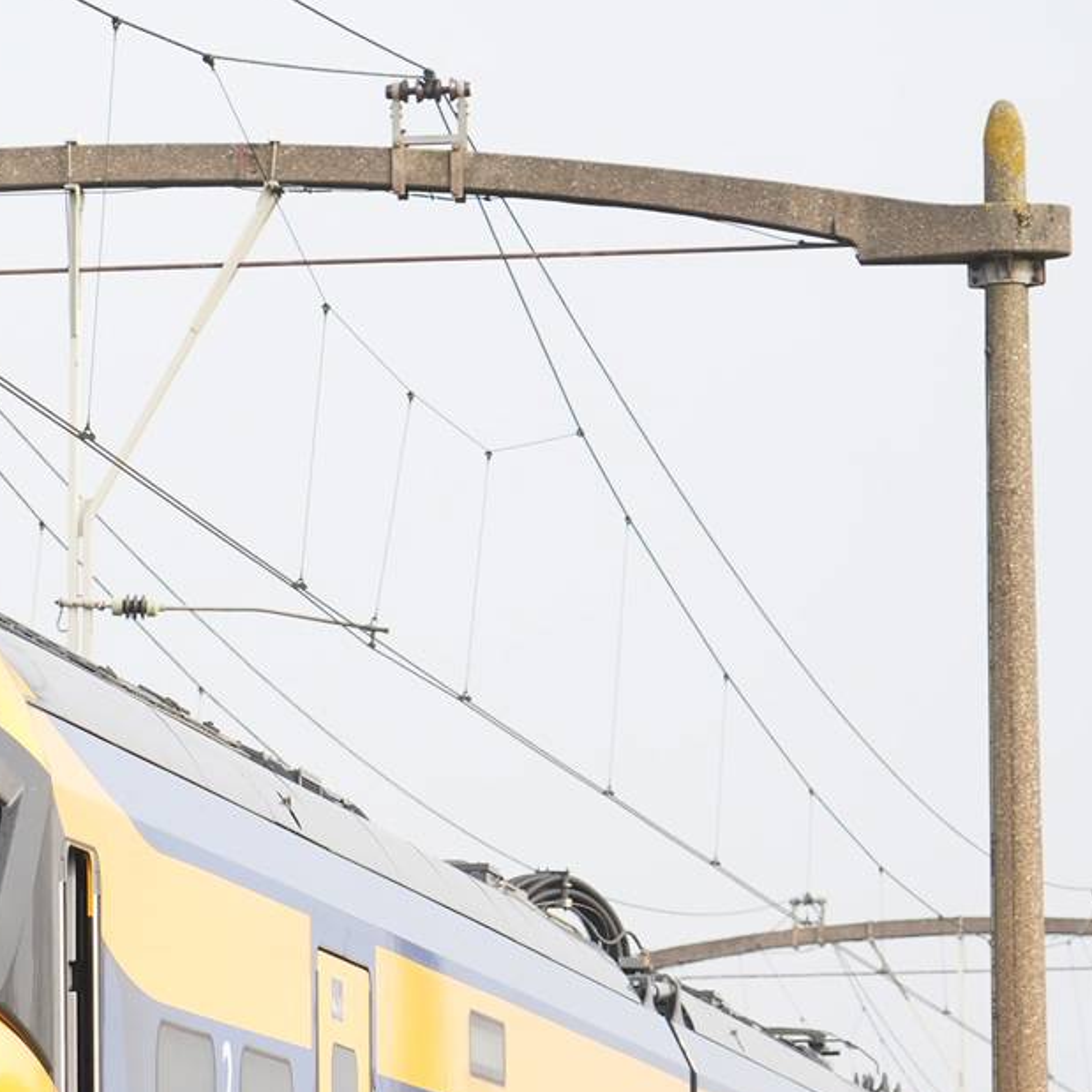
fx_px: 9886
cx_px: -139
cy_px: 1087
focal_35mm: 277
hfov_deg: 6.3
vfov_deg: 6.3
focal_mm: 105
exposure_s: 1/400
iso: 200
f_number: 5
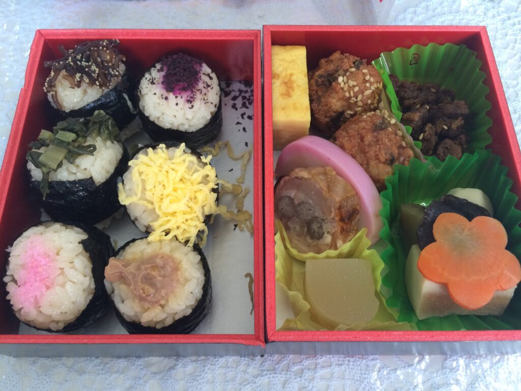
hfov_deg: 61.7
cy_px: 196
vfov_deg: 48.2
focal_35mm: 29
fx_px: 436
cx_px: 260
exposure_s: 1/33
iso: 80
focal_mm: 4.15
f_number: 2.2
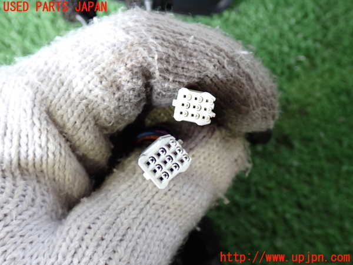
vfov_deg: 35.1
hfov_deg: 45.8
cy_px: 132
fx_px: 418
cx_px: 176
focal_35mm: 41
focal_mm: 7.31
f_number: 2.8
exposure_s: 1/40
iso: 400
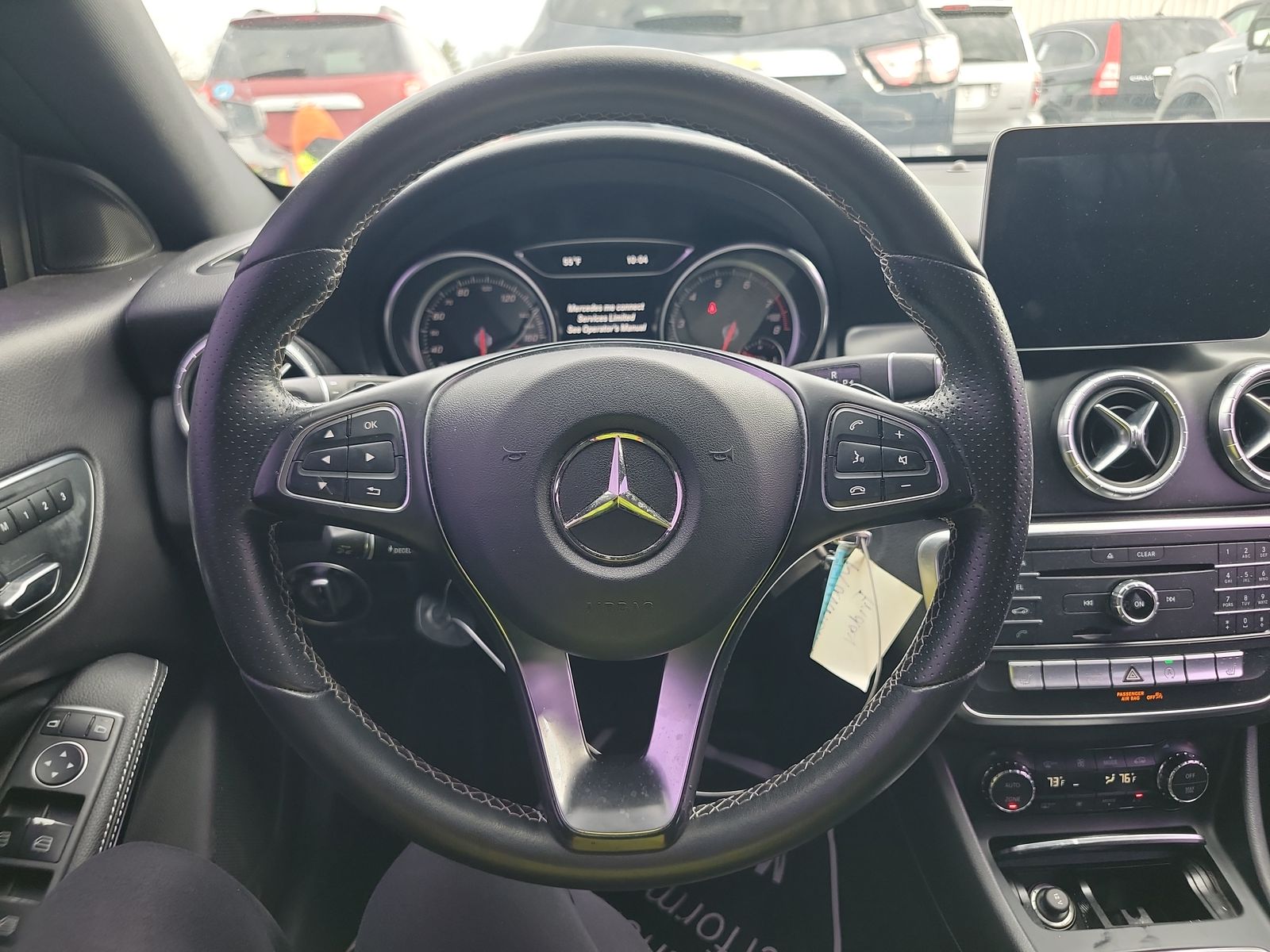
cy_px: 476
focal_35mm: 24
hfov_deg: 71.6
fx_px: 881
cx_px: 635
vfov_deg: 56.8
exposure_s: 1/59
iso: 159
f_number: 1.8
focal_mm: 6.7
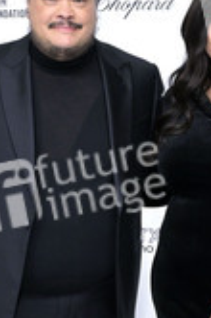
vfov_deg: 19.0
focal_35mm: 106
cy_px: 284
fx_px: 936
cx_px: 123
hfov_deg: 12.9
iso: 3600
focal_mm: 44
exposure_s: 1/250
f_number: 5.6
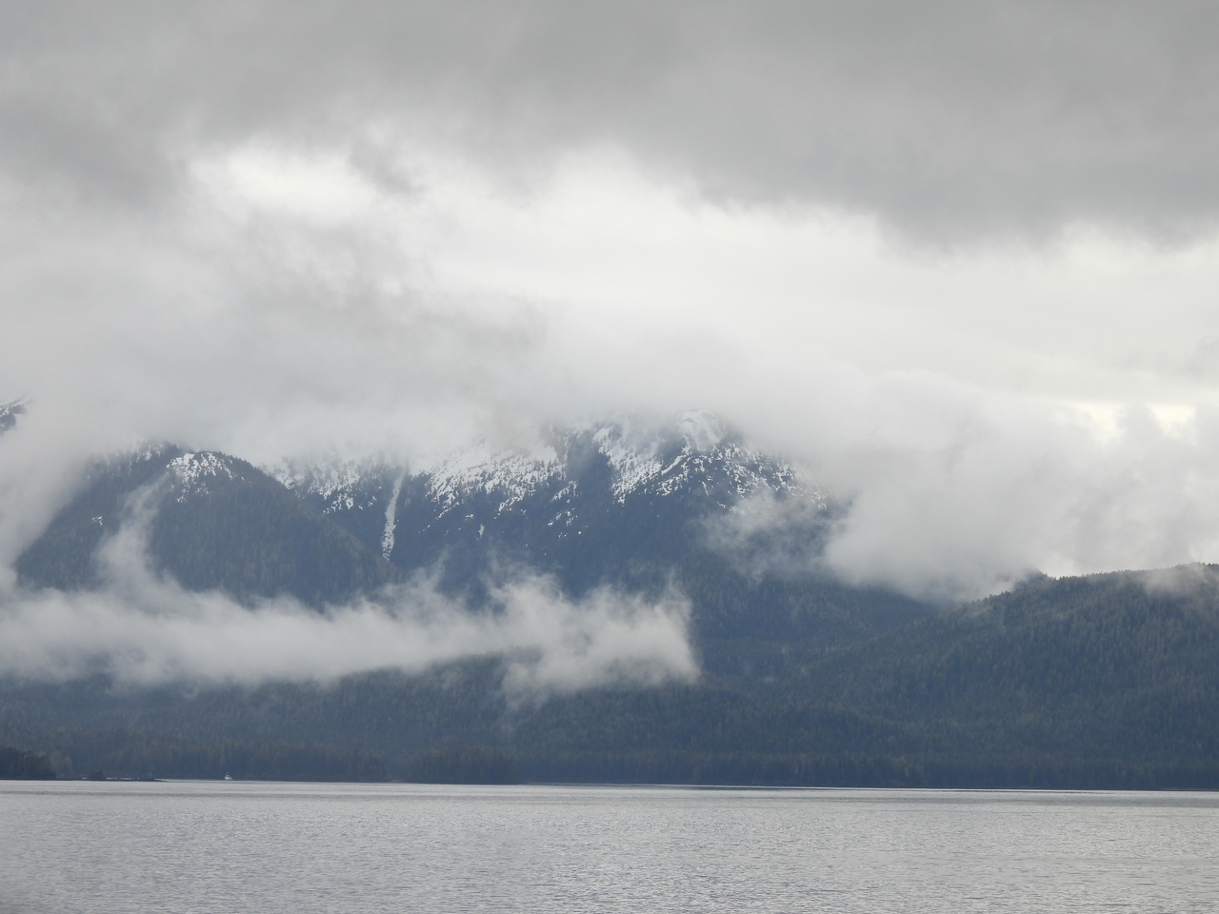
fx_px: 6515
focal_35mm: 185
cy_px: 457
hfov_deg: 10.7
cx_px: 610
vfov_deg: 8.0
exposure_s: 1/250
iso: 100
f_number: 4.5
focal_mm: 33
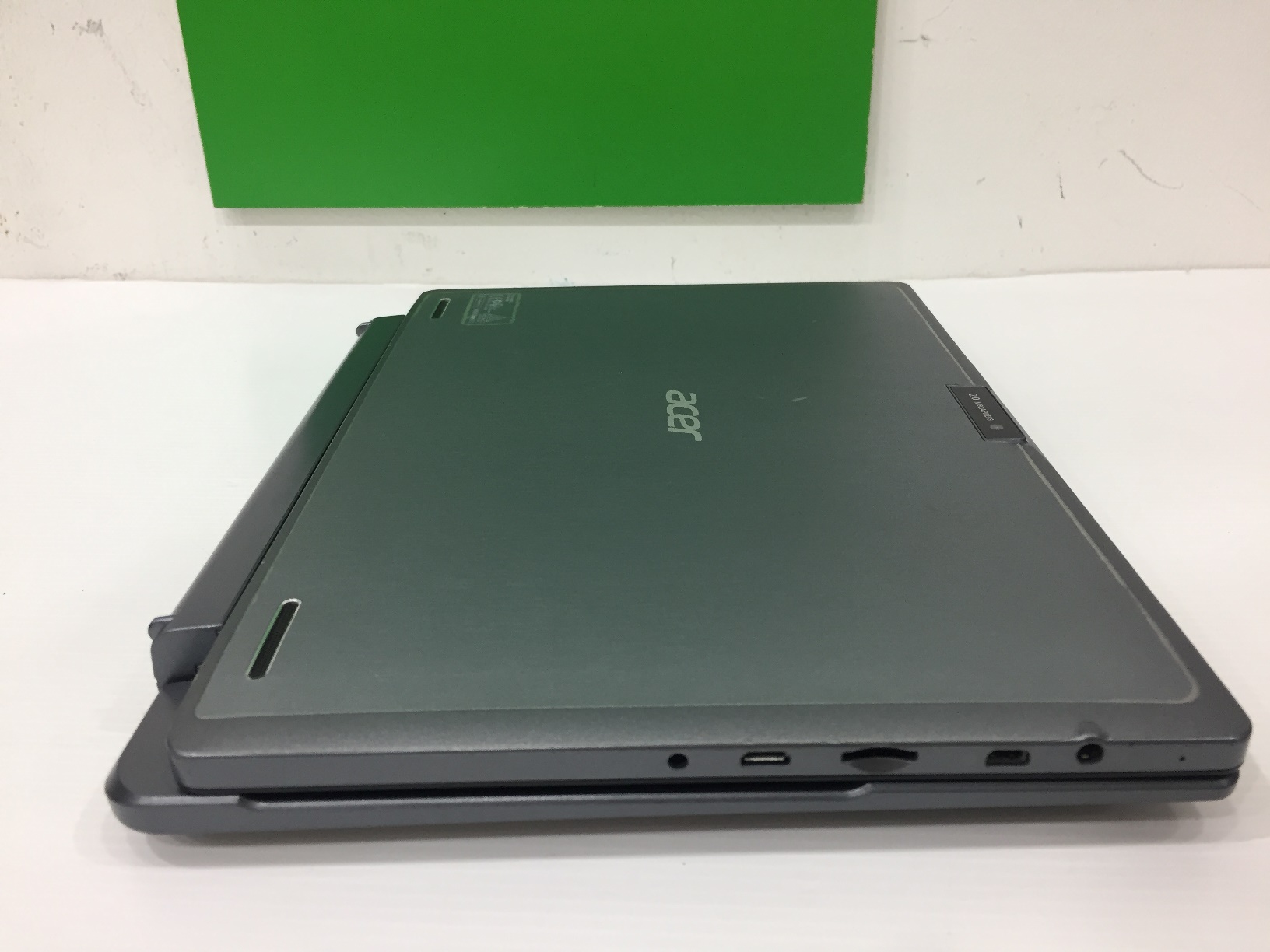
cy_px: 476
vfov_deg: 48.2
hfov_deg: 61.7
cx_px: 635
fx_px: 1064
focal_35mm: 29
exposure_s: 1/33
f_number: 2.2
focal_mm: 4.15
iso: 100
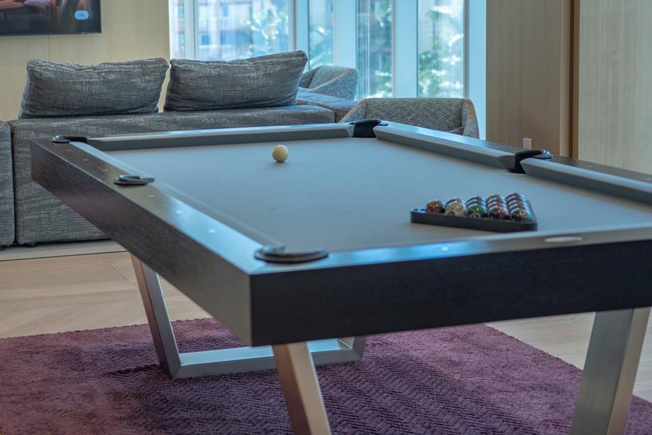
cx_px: 224
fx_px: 1371
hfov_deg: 26.6
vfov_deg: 18.0
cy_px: 147
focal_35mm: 76
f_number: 2.2
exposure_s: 1/250
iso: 100
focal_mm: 35
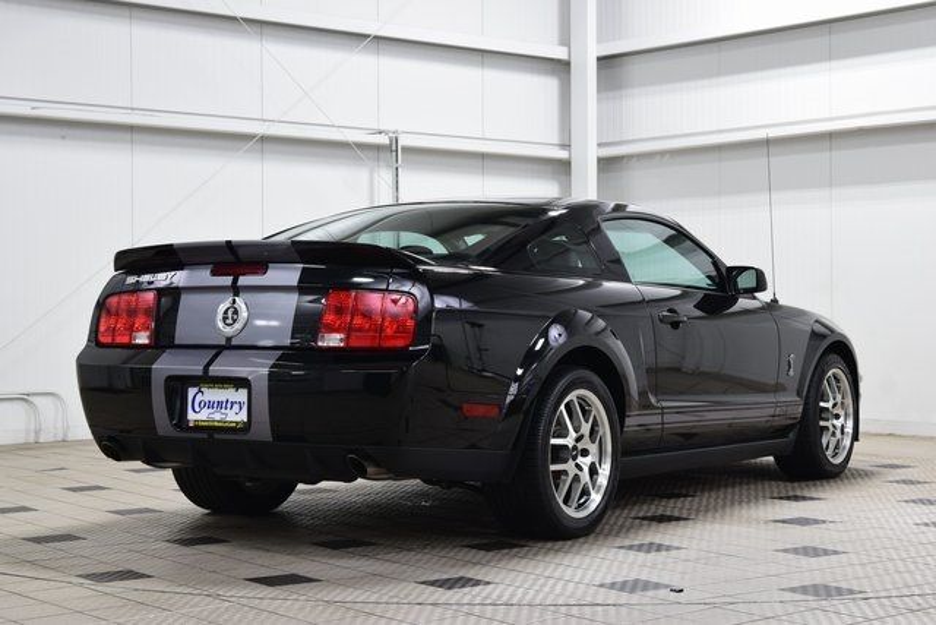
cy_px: 312
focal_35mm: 66
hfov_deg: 30.5
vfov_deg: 20.6
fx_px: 1716
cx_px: 468
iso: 500
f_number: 6.3
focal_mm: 44
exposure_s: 1/15
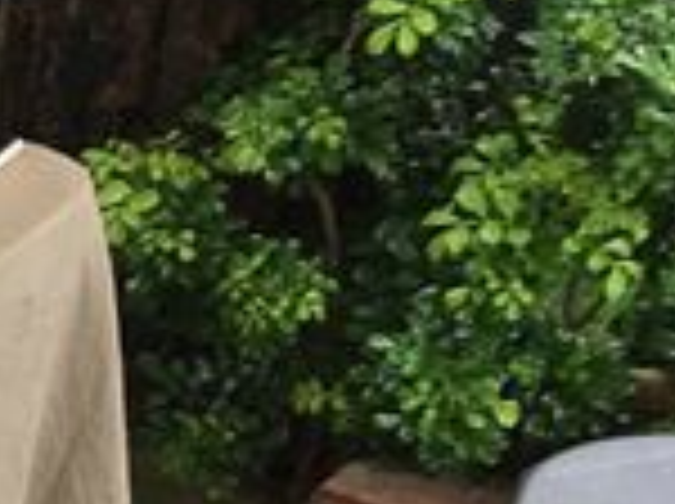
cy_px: 202
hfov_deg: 10.6
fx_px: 3018
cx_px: -1022
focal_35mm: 155
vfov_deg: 9.5
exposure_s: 1/60
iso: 32
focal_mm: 4.15
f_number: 2.2
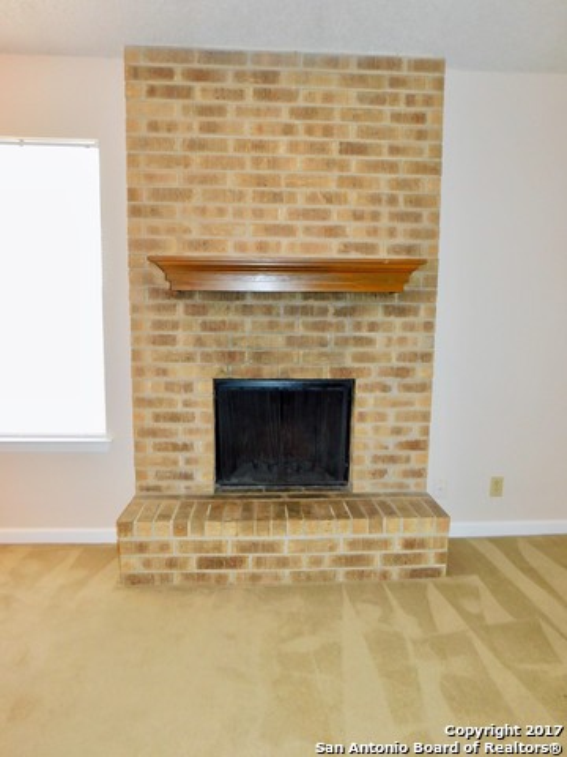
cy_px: 378
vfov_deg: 73.9
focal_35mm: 23
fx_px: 502
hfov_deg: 58.9
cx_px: 284
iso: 200
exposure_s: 1/30
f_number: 3
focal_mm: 4
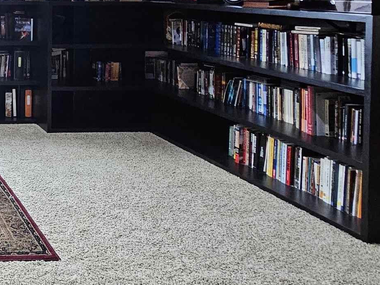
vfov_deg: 31.2
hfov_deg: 32.7
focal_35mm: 43
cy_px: 2
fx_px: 472
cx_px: -114
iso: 320
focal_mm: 2.2
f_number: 2.2
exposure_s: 1/60
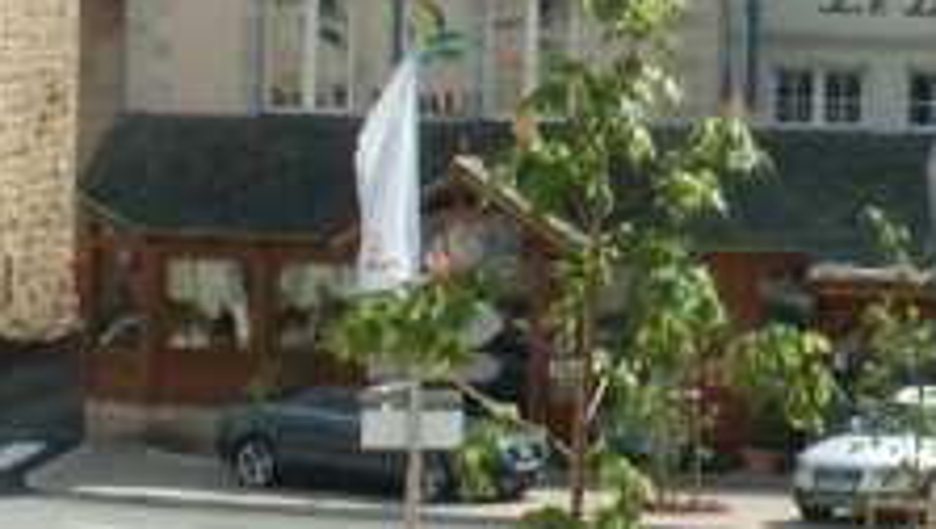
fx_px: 5839
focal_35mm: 235
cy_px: -17
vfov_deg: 5.2
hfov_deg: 9.1
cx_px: 986
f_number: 8
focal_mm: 7.76
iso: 50
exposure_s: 1/125
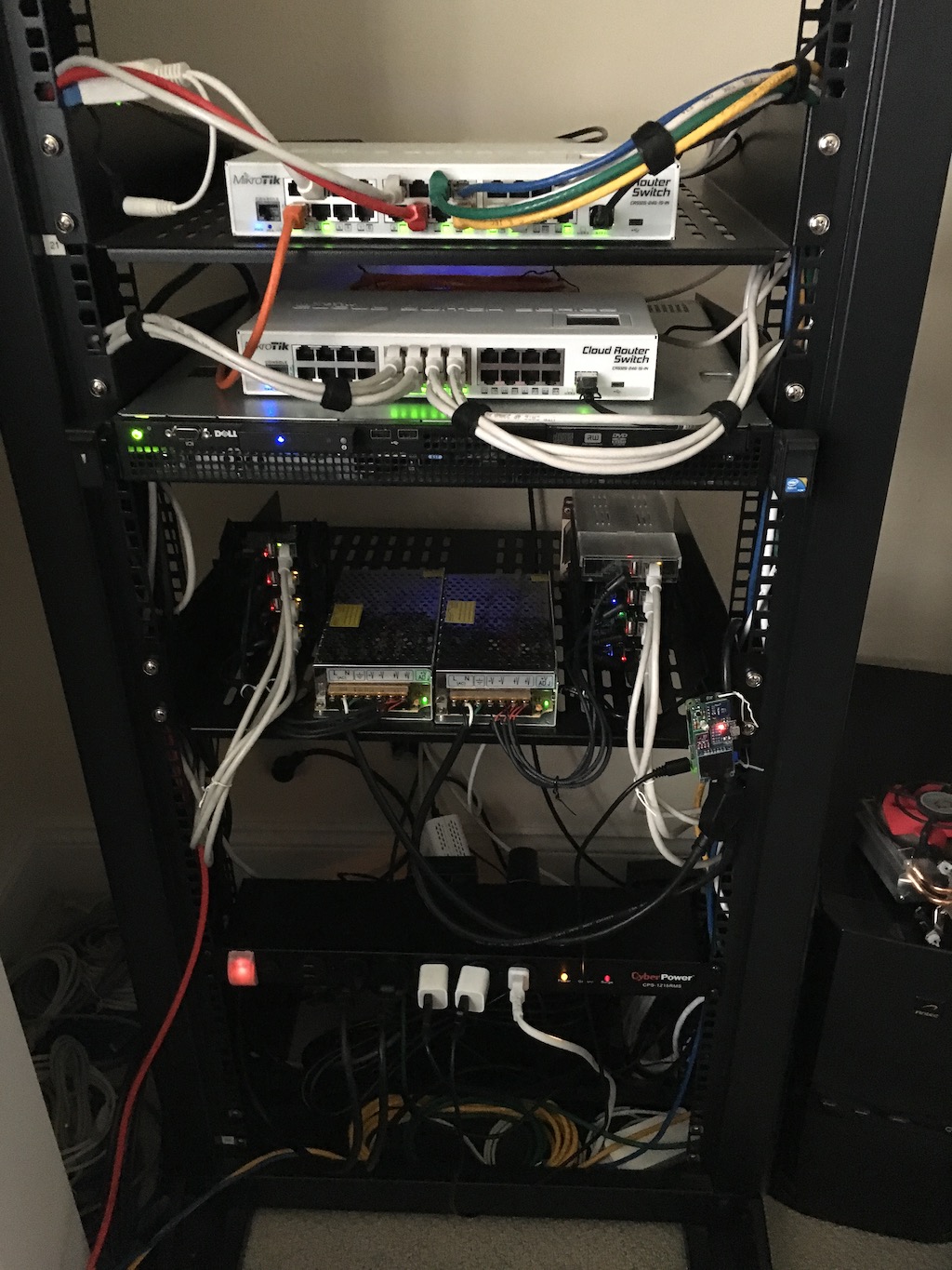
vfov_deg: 61.7
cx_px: 476
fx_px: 1063
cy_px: 635
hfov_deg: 48.2
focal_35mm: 29
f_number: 2.2
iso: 640
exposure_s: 1/15
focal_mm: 4.15
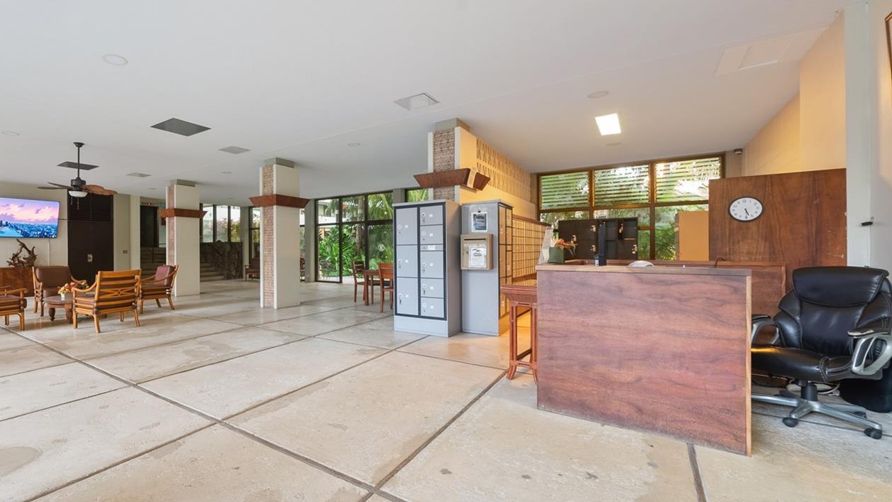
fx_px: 378
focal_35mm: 16
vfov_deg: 67.1
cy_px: 254
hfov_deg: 97.3
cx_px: 334
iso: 100
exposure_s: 2.5
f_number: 9
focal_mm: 12
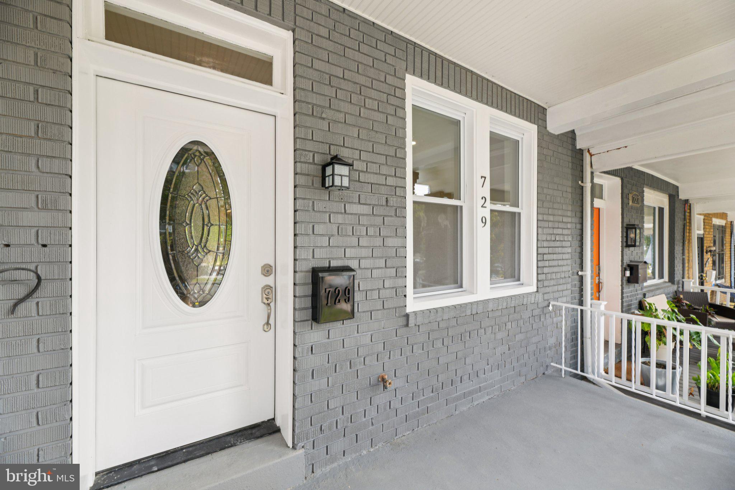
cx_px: 368
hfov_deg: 104.3
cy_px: 245
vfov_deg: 81.2
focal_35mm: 14
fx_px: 286
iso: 100
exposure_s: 1/50
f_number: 8
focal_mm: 14
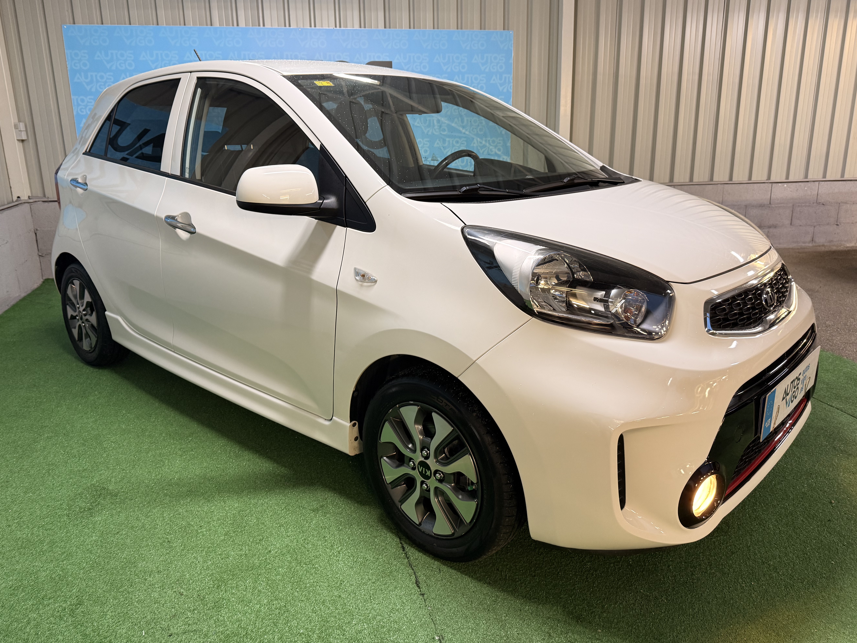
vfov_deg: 53.0
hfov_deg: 67.3
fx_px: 644
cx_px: 432
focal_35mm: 26
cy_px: 296
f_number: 1.78
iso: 160
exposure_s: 1/50
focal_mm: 6.76
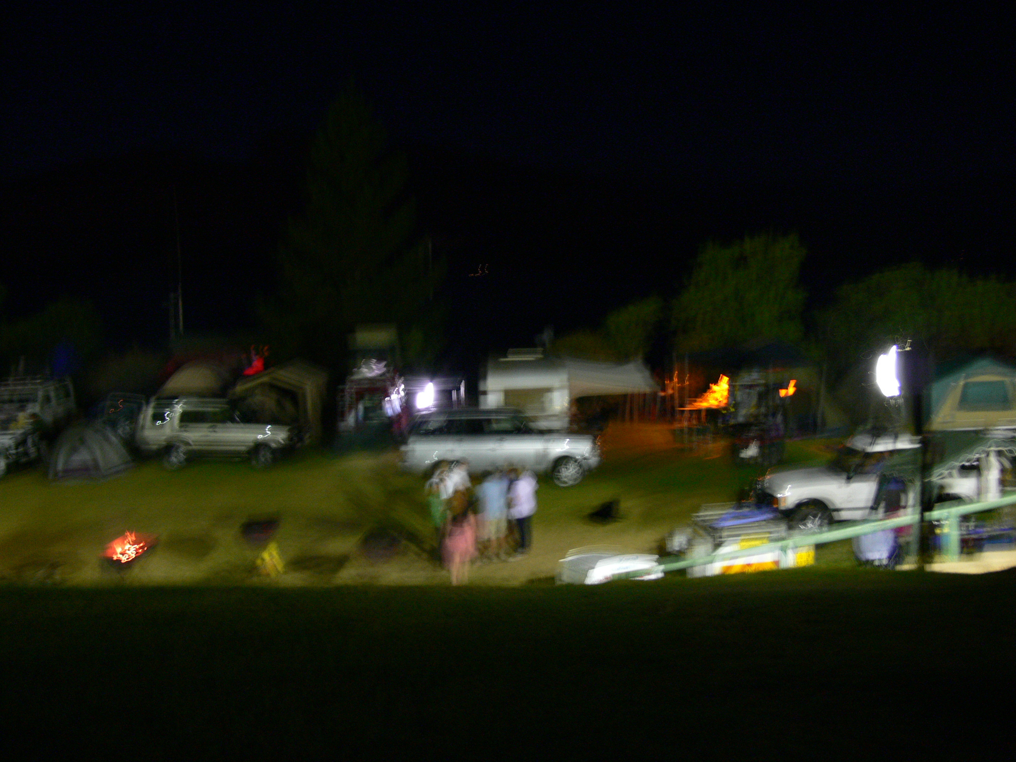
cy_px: 381
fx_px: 1027
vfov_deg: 40.7
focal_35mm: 35
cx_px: 508
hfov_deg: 52.6
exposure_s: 2.5
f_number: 3.6
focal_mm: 7.4
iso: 100
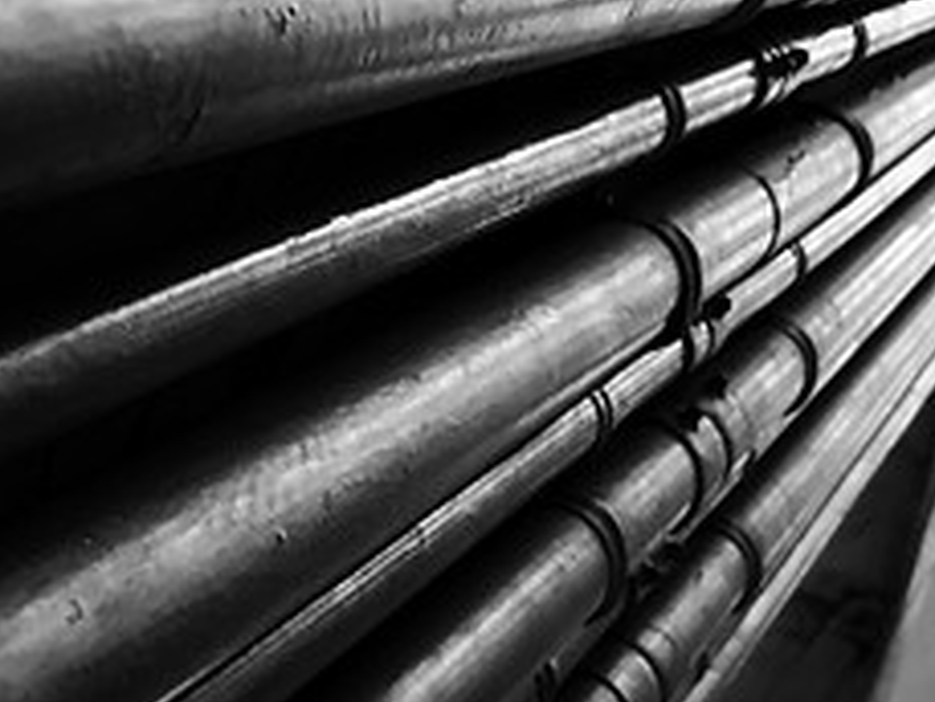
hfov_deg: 23.9
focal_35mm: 81
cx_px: 253
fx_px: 2189
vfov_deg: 18.2
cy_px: 408
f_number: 2.2
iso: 32
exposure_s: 1/33
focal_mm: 4.15
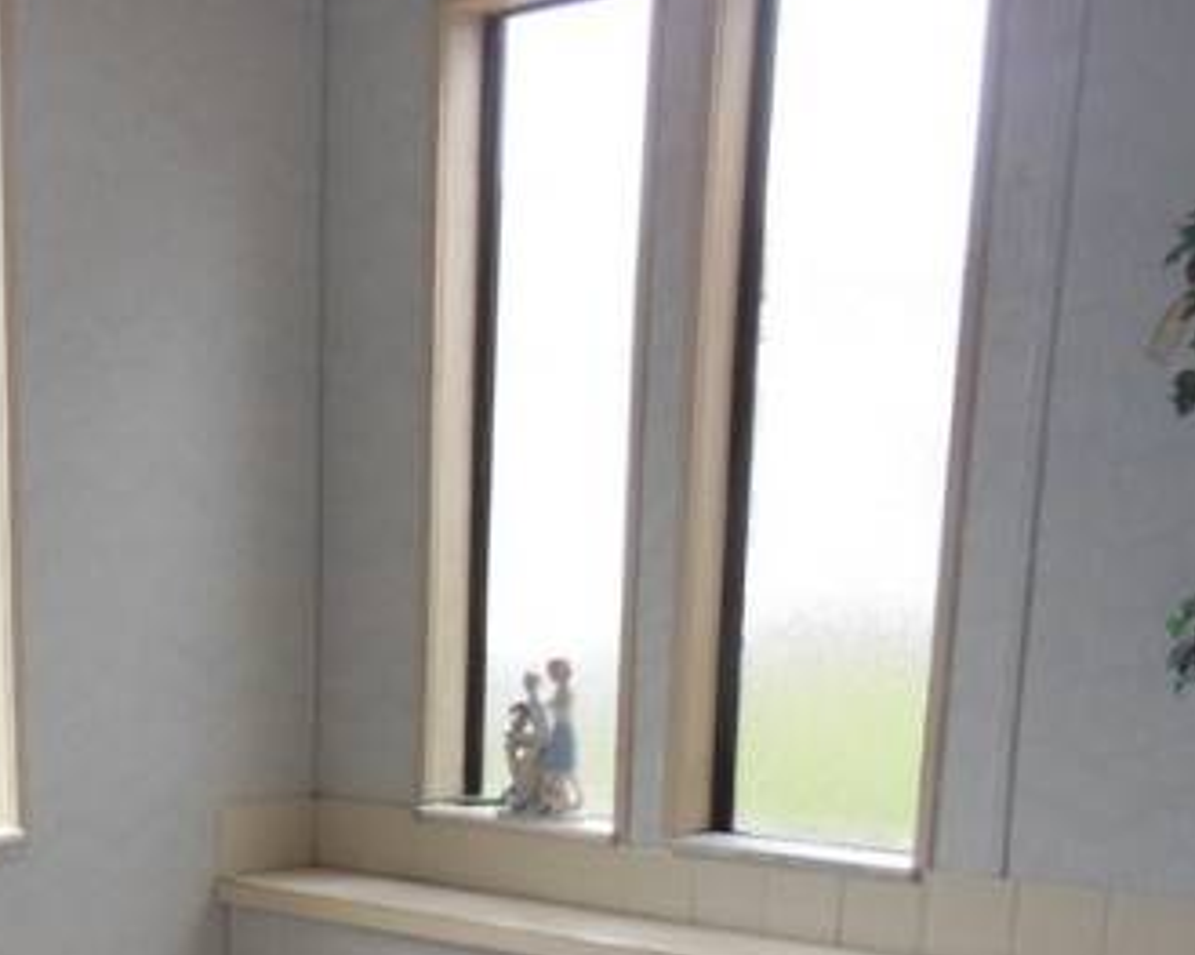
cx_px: 94
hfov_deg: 28.7
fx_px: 2227
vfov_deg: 22.6
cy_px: 1095
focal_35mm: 63
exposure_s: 1/60
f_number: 3.5
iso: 125
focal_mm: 4.5
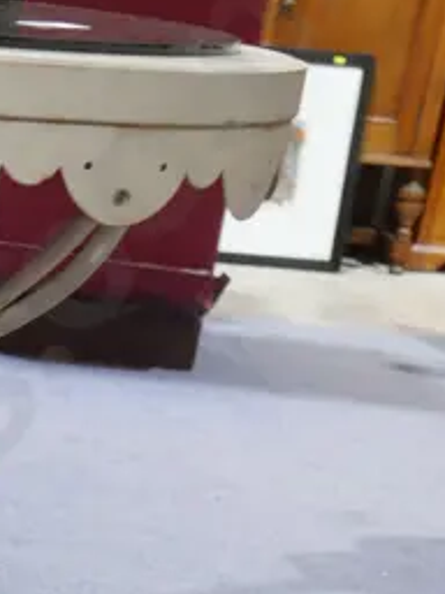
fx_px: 1920
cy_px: 865
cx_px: -370
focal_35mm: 112
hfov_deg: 12.1
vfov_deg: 16.2
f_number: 4
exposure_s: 1/60
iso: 640
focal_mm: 14
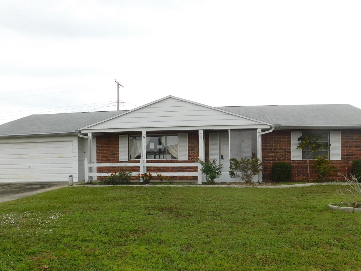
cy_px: 164
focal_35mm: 30
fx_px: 313
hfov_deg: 60.0
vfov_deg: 46.5
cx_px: 185
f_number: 3
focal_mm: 4
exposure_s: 1/320
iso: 125
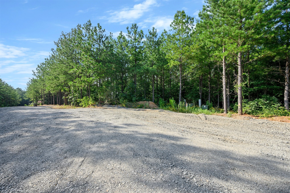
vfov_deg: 81.1
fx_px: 113
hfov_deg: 104.3
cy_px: 96
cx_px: 145
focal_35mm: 14
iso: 400
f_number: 7.1
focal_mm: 14
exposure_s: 1/400
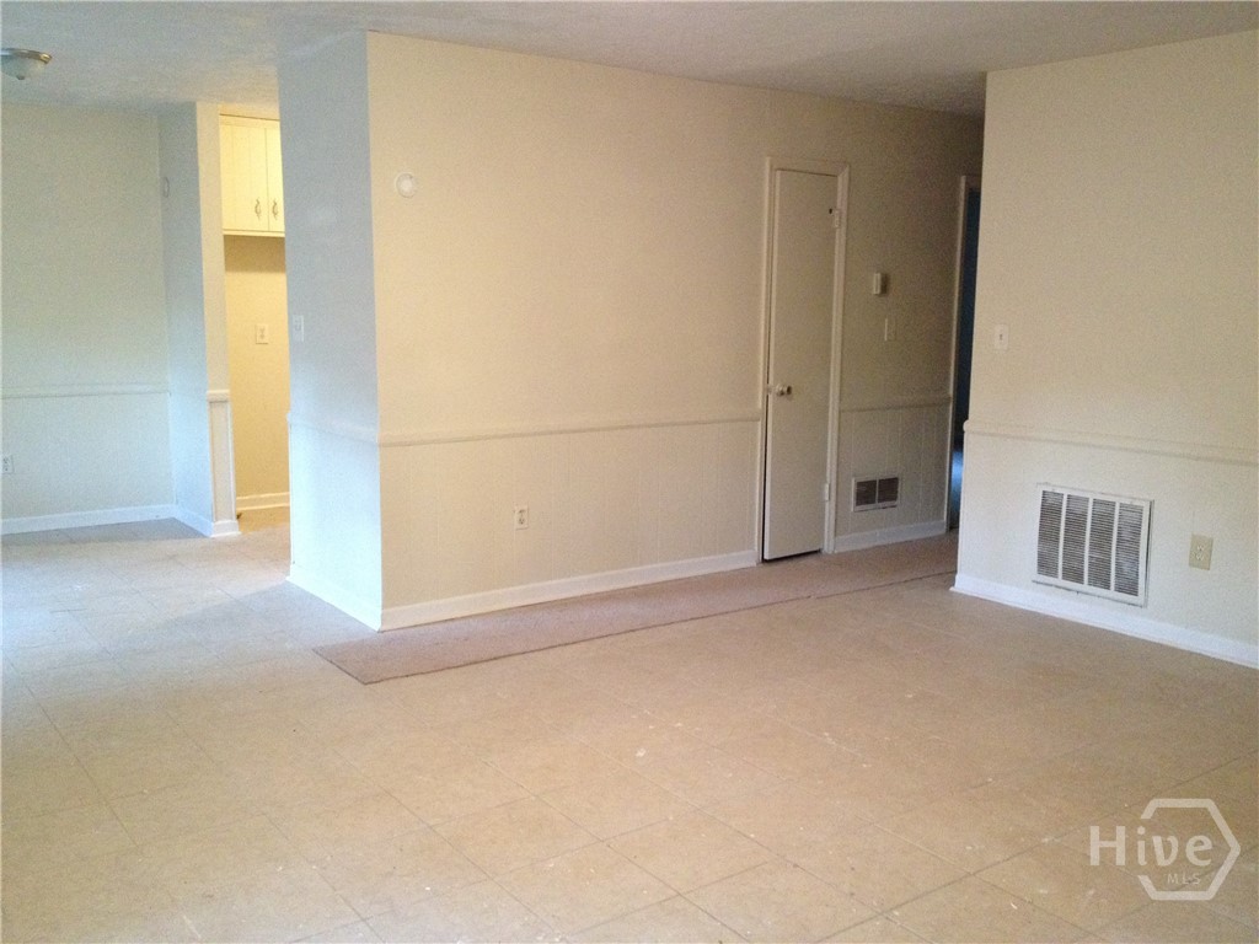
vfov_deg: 40.7
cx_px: 630
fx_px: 1273
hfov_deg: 52.6
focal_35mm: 35
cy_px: 472
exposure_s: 1/20
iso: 400
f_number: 2.4
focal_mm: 4.28
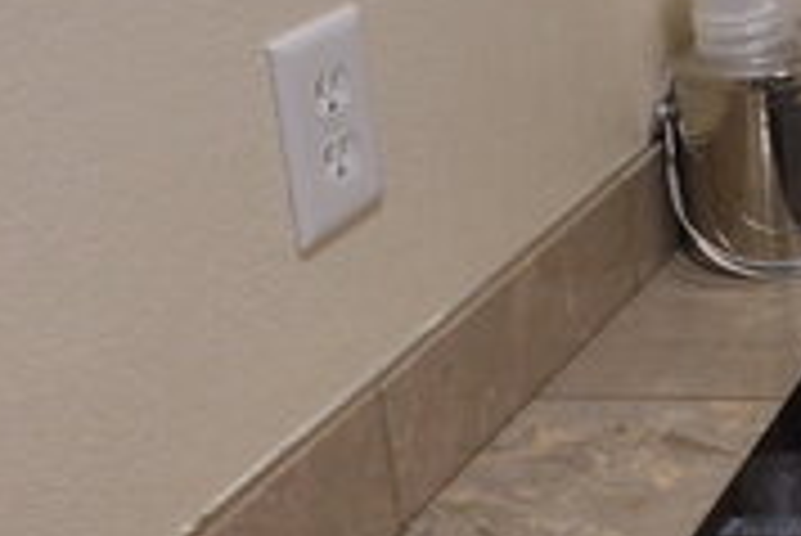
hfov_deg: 20.7
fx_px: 1603
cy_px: -108
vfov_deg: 18.0
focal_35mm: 72
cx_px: 1395
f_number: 2.2
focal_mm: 7.6
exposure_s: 1/80
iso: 200
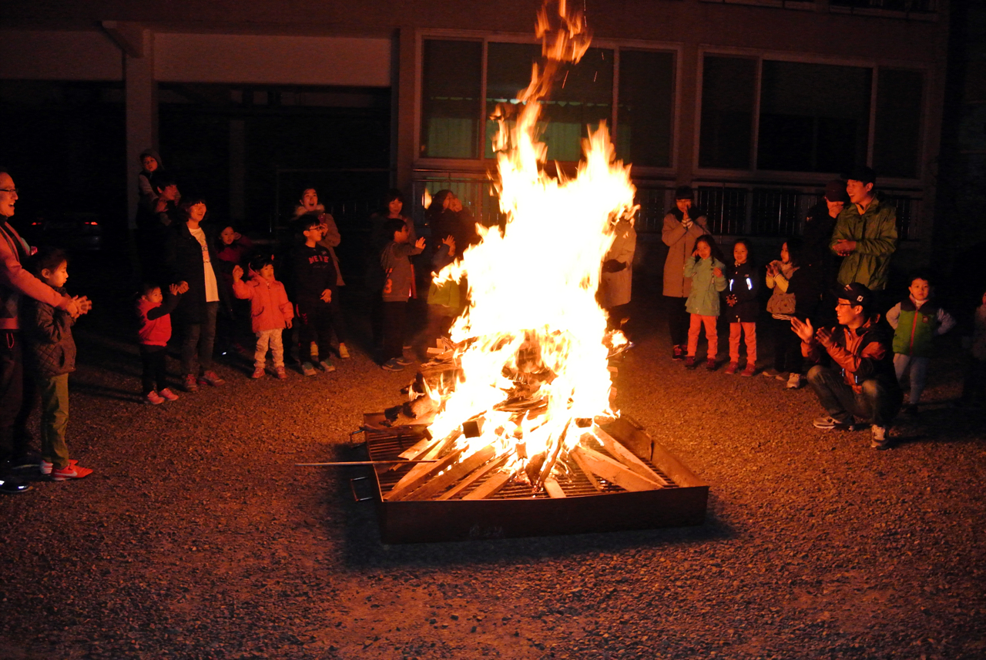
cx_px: 493
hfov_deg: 63.6
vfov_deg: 45.1
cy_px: 330
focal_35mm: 29
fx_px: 795
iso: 1600
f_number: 3.5
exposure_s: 1/60
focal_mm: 11
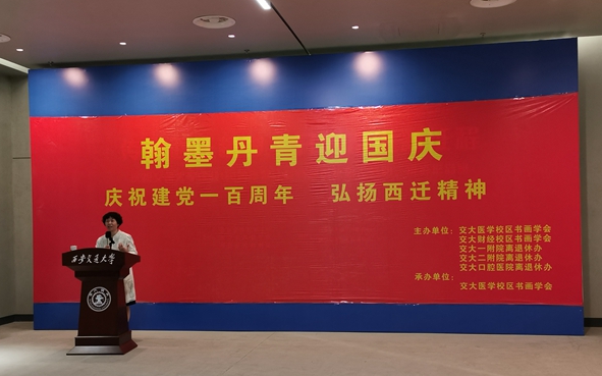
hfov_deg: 47.2
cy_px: 214
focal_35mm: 42
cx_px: 303
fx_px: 689
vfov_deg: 30.5
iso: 200
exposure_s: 1/100
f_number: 1.6
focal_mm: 5.56
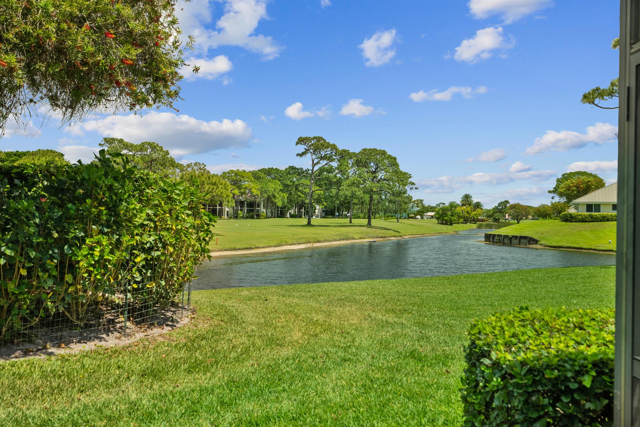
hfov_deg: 54.4
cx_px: 320
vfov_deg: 37.9
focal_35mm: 35
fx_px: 622
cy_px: 214
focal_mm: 35
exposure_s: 1/640
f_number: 8
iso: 2000
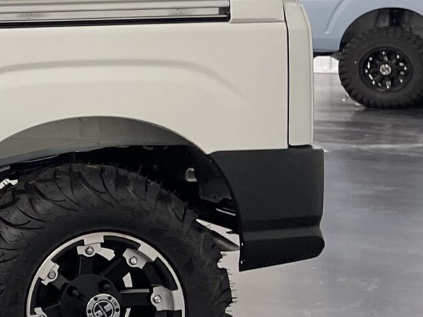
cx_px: -449
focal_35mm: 110
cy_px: 3
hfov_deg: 14.5
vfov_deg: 13.3
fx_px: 1344
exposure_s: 1/120
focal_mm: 5.1
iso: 125
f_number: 1.6
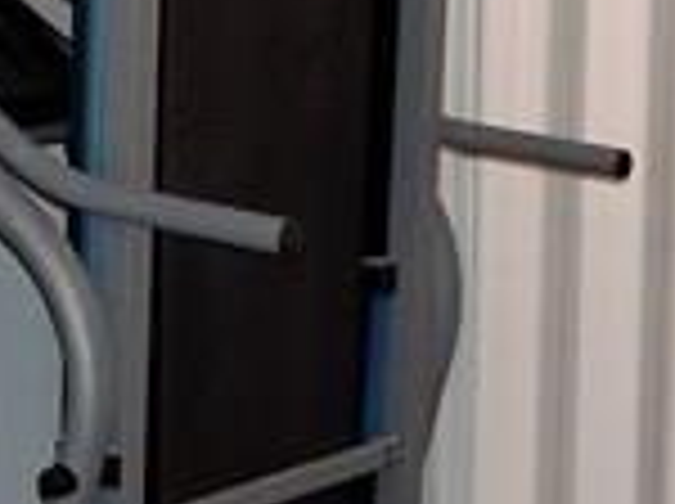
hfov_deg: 13.2
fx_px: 2920
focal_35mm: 150
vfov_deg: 9.9
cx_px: 234
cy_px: 358
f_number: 3
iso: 200
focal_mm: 4
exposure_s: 1/30
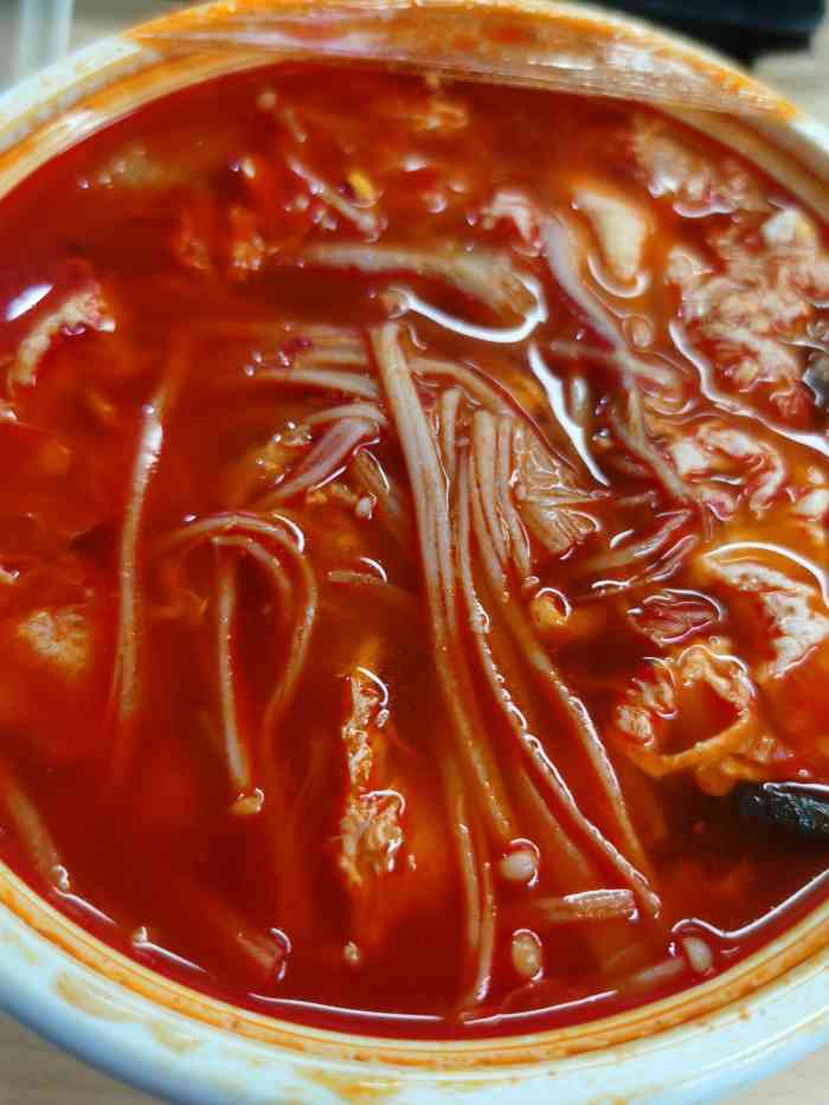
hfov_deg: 51.4
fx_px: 862
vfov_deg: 65.3
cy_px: 552
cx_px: 414
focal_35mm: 27
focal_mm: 5.56
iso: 320
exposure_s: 1/50
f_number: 1.6
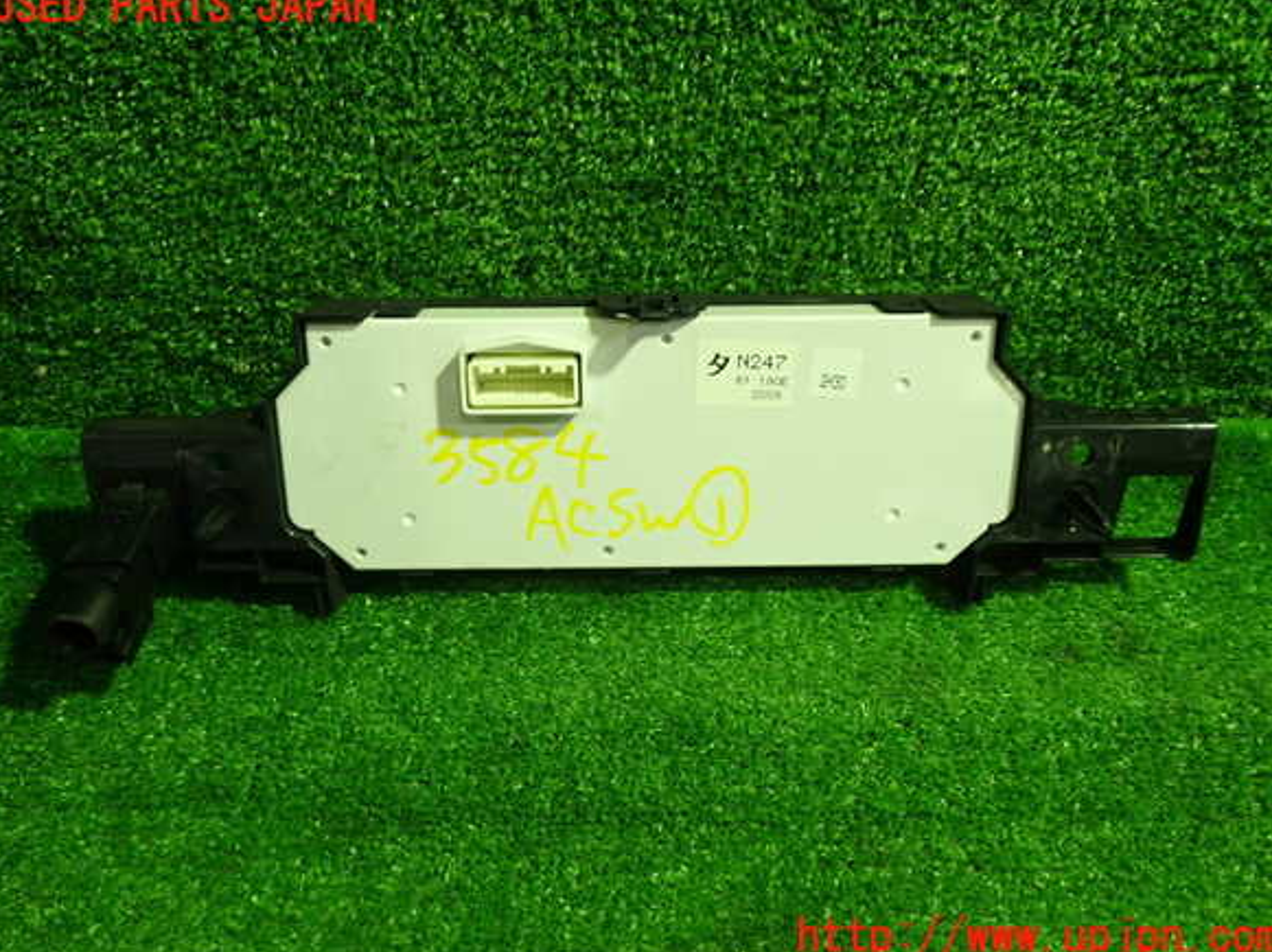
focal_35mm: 31
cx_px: 635
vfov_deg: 45.4
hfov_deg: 58.4
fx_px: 1138
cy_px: 473
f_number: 2.3
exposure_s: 1/30
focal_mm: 5.4
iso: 200
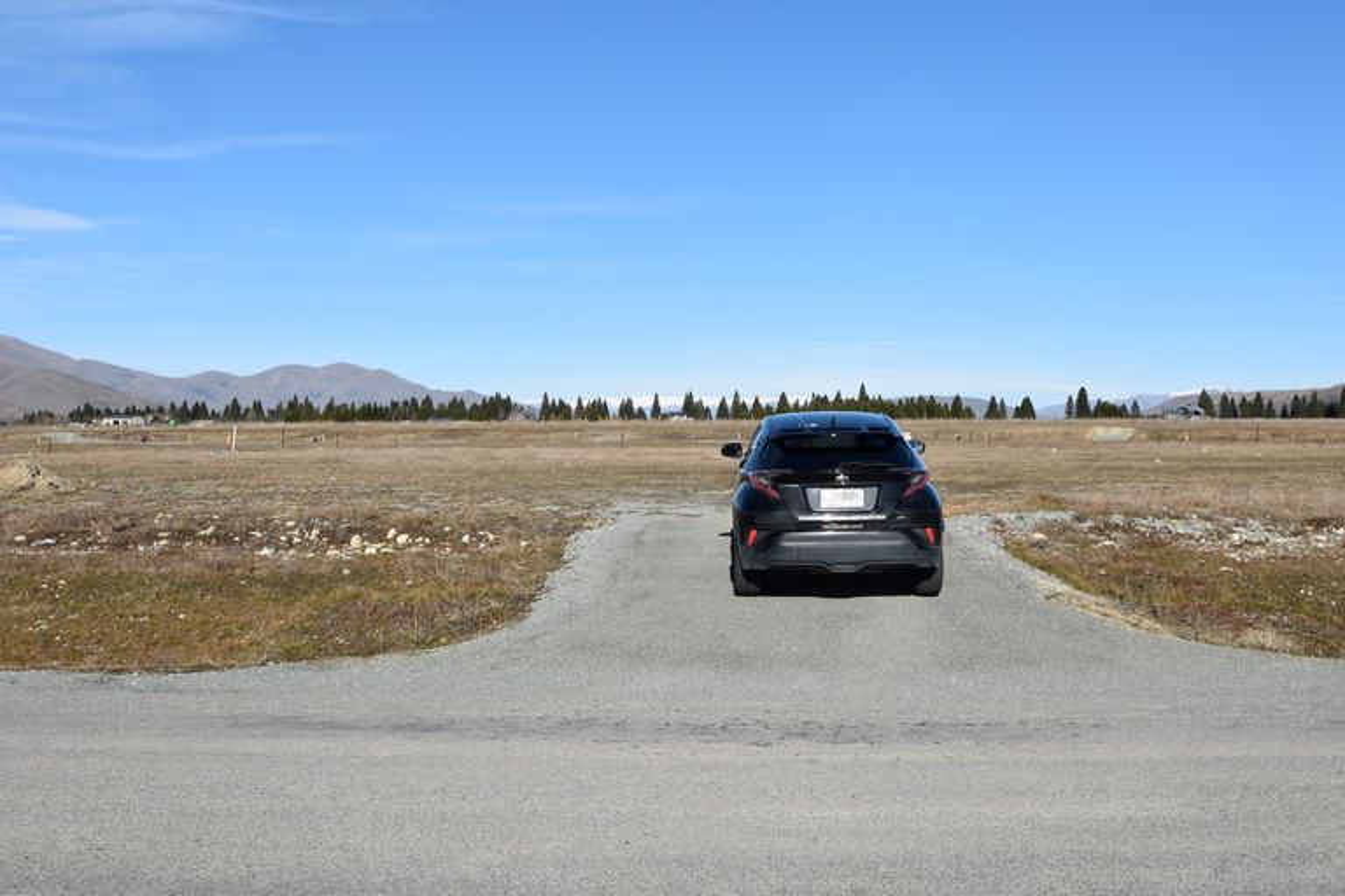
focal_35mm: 36
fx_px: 1345
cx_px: 672
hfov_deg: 53.1
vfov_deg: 36.9
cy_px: 448
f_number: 11
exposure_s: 1/500
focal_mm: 24
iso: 200
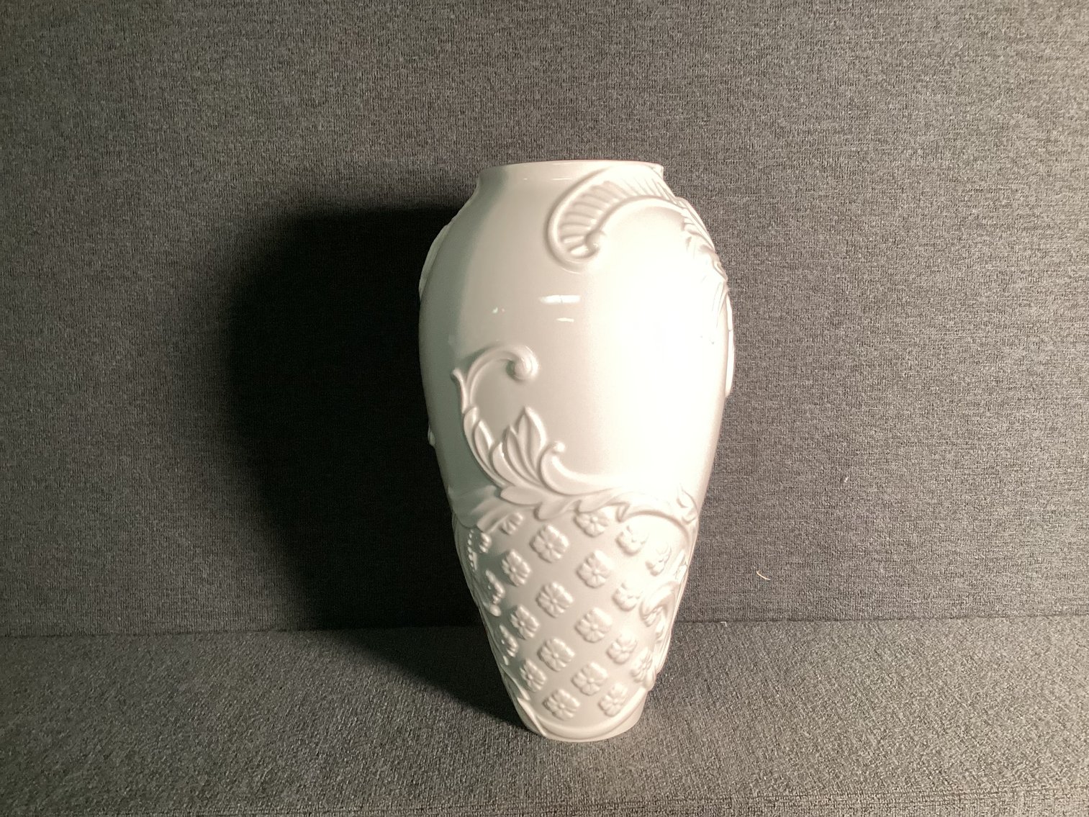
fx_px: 975
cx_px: 544
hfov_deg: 58.3
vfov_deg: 45.4
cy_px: 408
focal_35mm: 31
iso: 200
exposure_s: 1/60
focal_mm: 3.3
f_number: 2.4
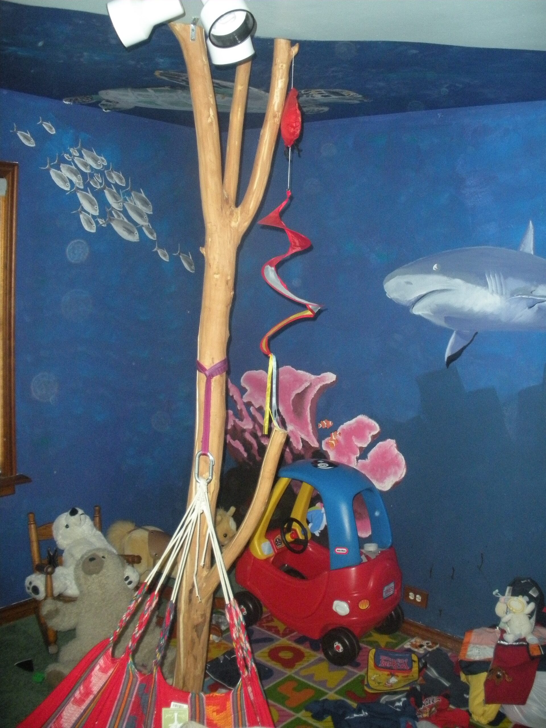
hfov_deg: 40.7
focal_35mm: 35
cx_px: 273
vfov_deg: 52.6
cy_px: 364
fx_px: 736
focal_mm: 6.3
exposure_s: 1/60
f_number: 3.5
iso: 497
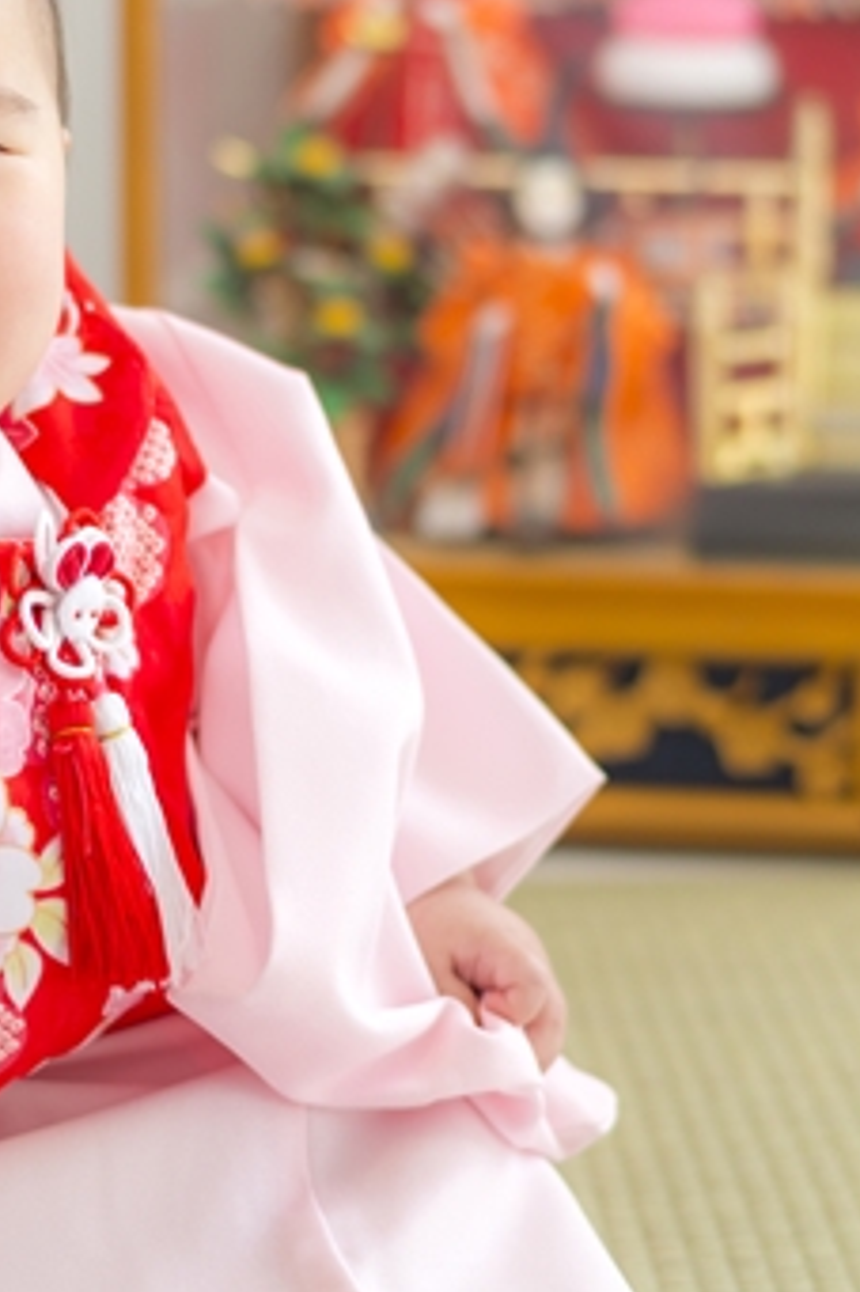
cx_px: 345
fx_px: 4519
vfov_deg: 16.3
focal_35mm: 126
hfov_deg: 10.9
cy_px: 500
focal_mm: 58
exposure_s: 1/250
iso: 100
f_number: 2
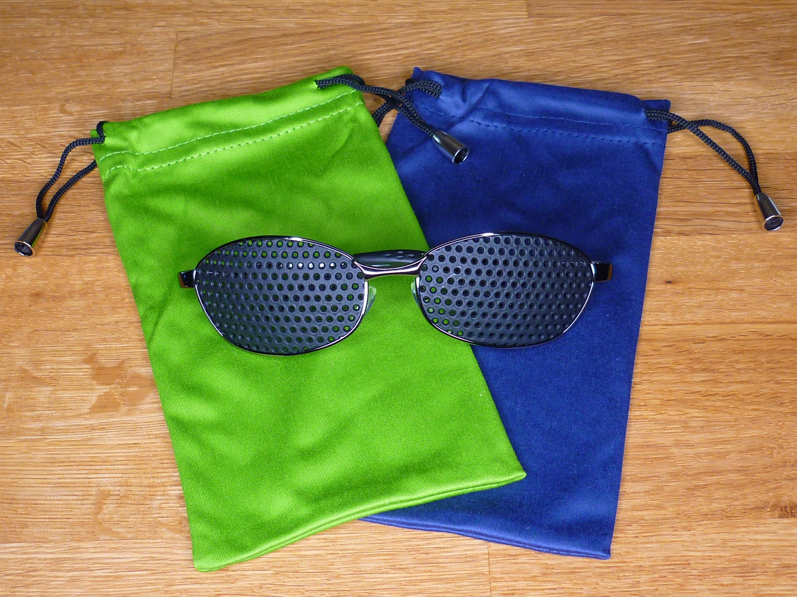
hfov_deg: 44.8
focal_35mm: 42
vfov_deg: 34.3
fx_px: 967
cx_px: 398
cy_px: 298
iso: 125
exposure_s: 1/40
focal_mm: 6.9
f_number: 3
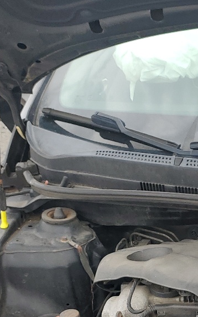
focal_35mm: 77
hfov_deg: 15.7
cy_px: 292
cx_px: 288
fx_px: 665
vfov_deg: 25.9
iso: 50
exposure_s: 1/714
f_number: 1.5
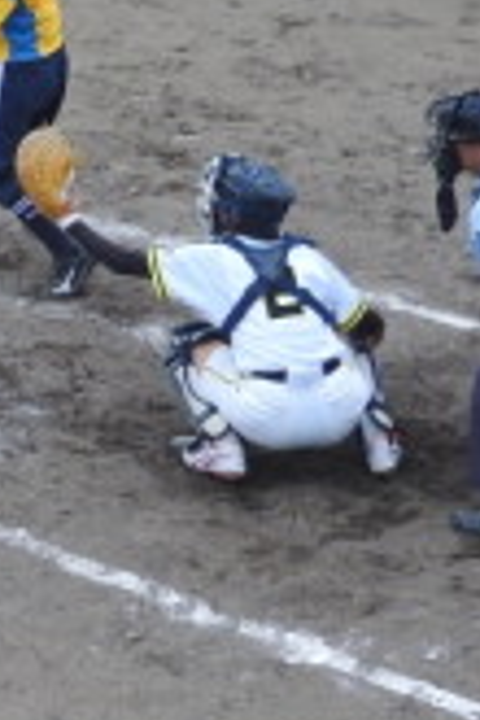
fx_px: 2640
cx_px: -576
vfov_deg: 15.4
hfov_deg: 9.5
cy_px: 127
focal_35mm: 132
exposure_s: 1/800
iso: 100
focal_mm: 6.3
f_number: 3.8
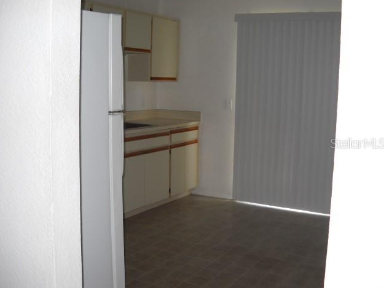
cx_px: 192
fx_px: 466
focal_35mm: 42
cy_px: 143
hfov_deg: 44.8
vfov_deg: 34.4
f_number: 3.1
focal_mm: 6.72
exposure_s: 1/30
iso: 100
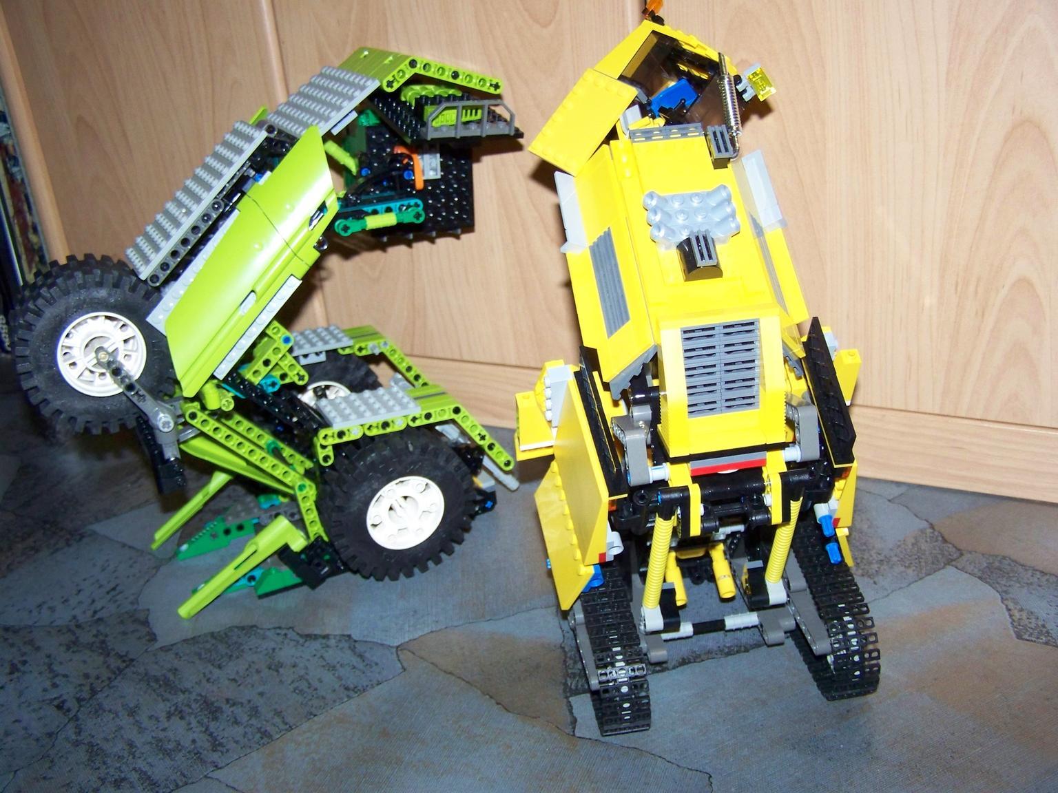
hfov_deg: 49.0
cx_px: 529
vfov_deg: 37.7
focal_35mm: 38
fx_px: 1161
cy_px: 396
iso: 200
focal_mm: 6.3
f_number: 2.8
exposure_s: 1/30
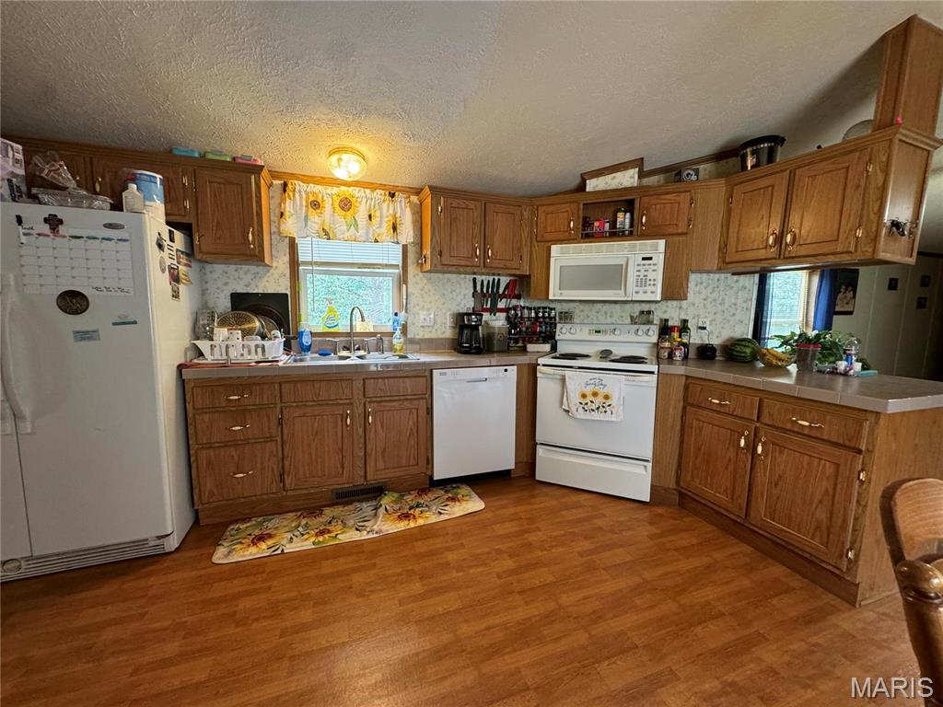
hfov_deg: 102.1
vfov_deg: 85.7
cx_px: 472
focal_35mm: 14
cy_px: 354
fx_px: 381
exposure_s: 1/60
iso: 250
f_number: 2.2
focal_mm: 2.22
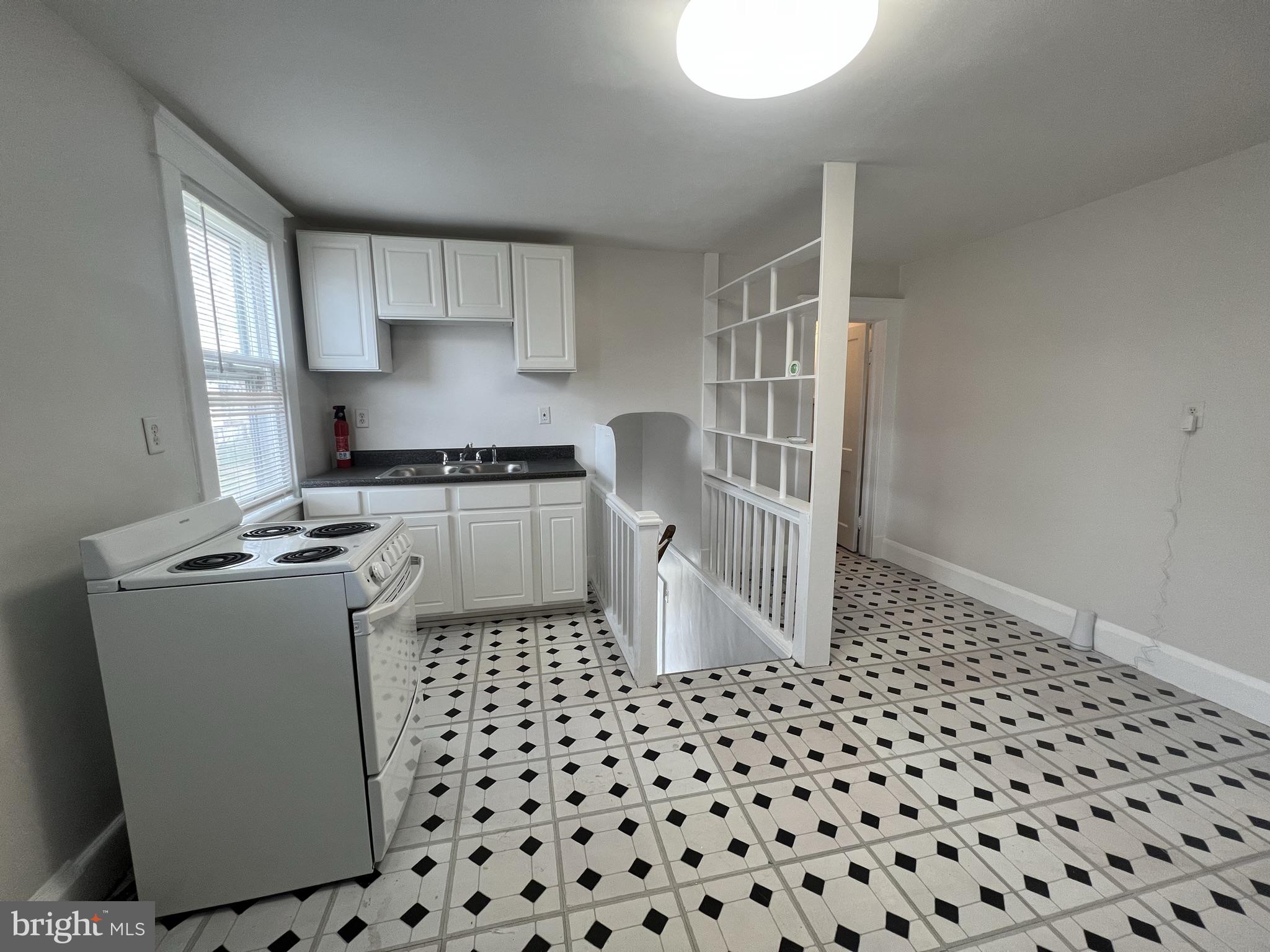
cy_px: 476
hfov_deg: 106.2
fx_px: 477
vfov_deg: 89.9
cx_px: 635
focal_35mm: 13
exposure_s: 1/120
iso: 100
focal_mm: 1.57
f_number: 1.8
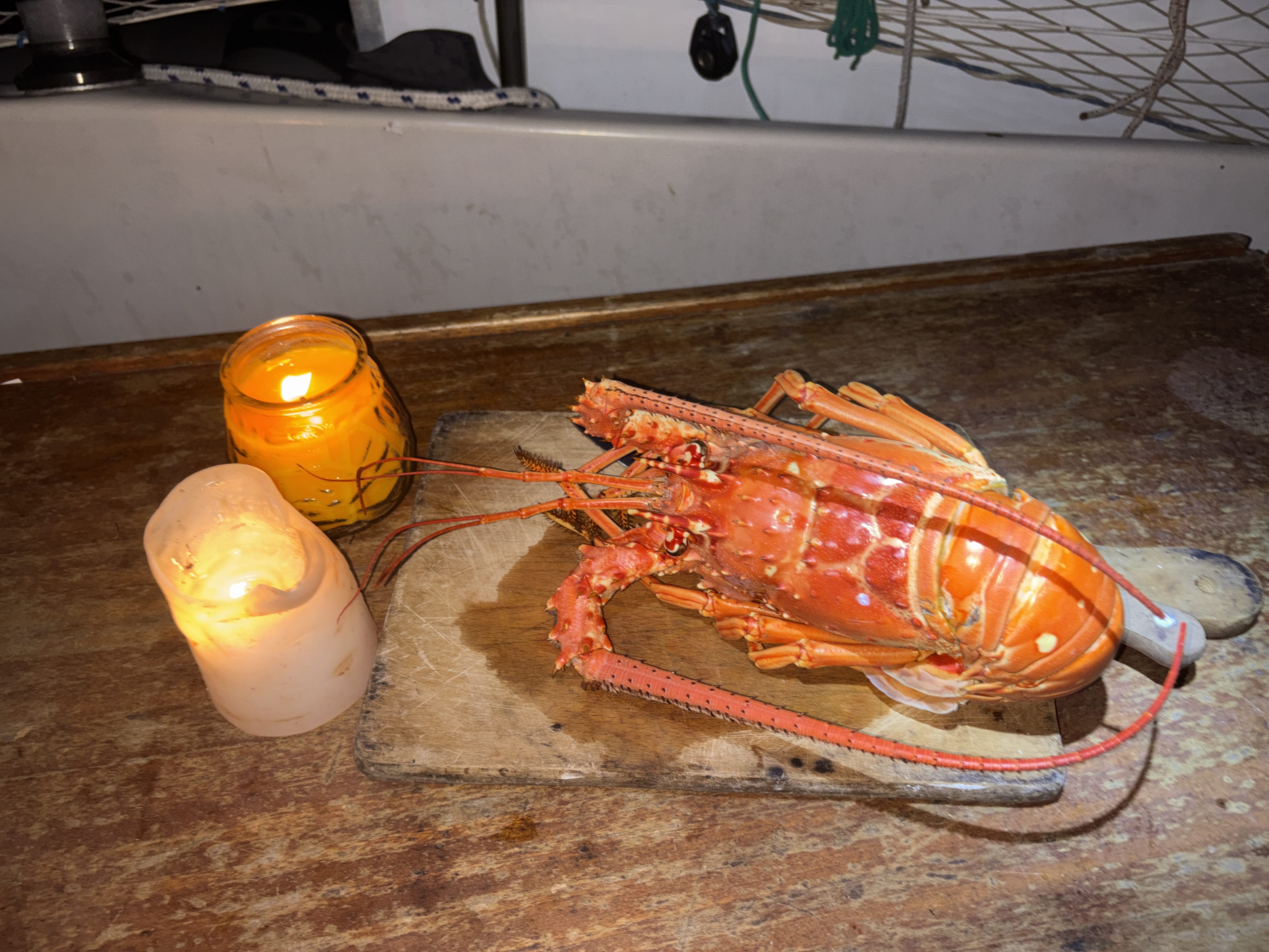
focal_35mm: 26
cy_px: 476
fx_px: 953
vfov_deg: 53.1
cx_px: 634
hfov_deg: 67.3
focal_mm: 5.96
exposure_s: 1/19
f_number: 1.6
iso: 64
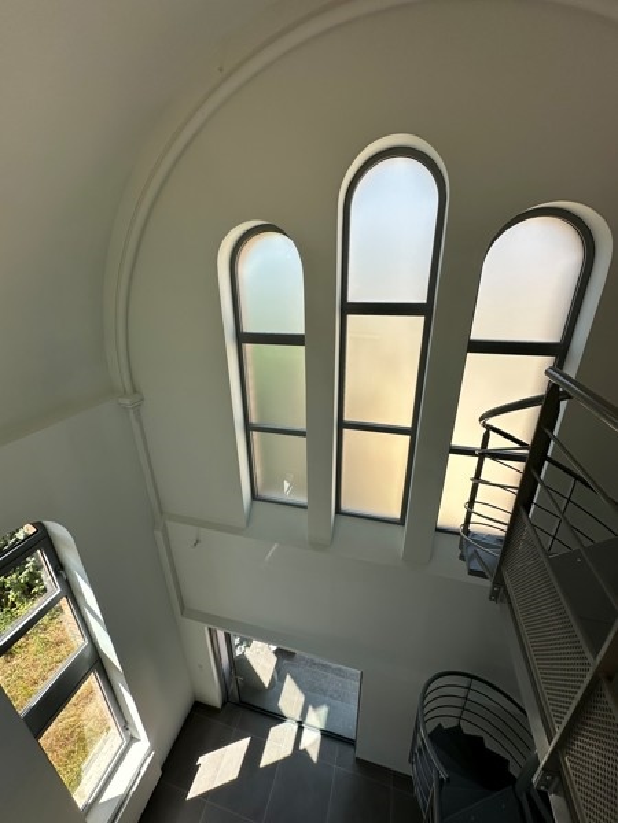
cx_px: 309
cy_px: 412
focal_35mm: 14
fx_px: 333
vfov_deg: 102.1
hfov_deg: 85.7
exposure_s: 1/400
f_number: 2.2
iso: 40
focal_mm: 2.22
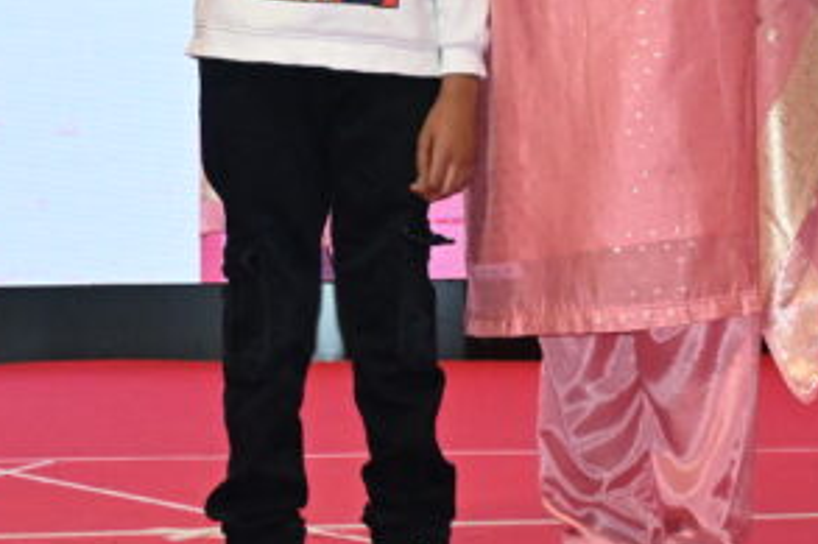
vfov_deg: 9.1
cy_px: -216
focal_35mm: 147
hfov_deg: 14.0
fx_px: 3338
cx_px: 408
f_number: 4.5
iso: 1800
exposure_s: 1/200
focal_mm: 28
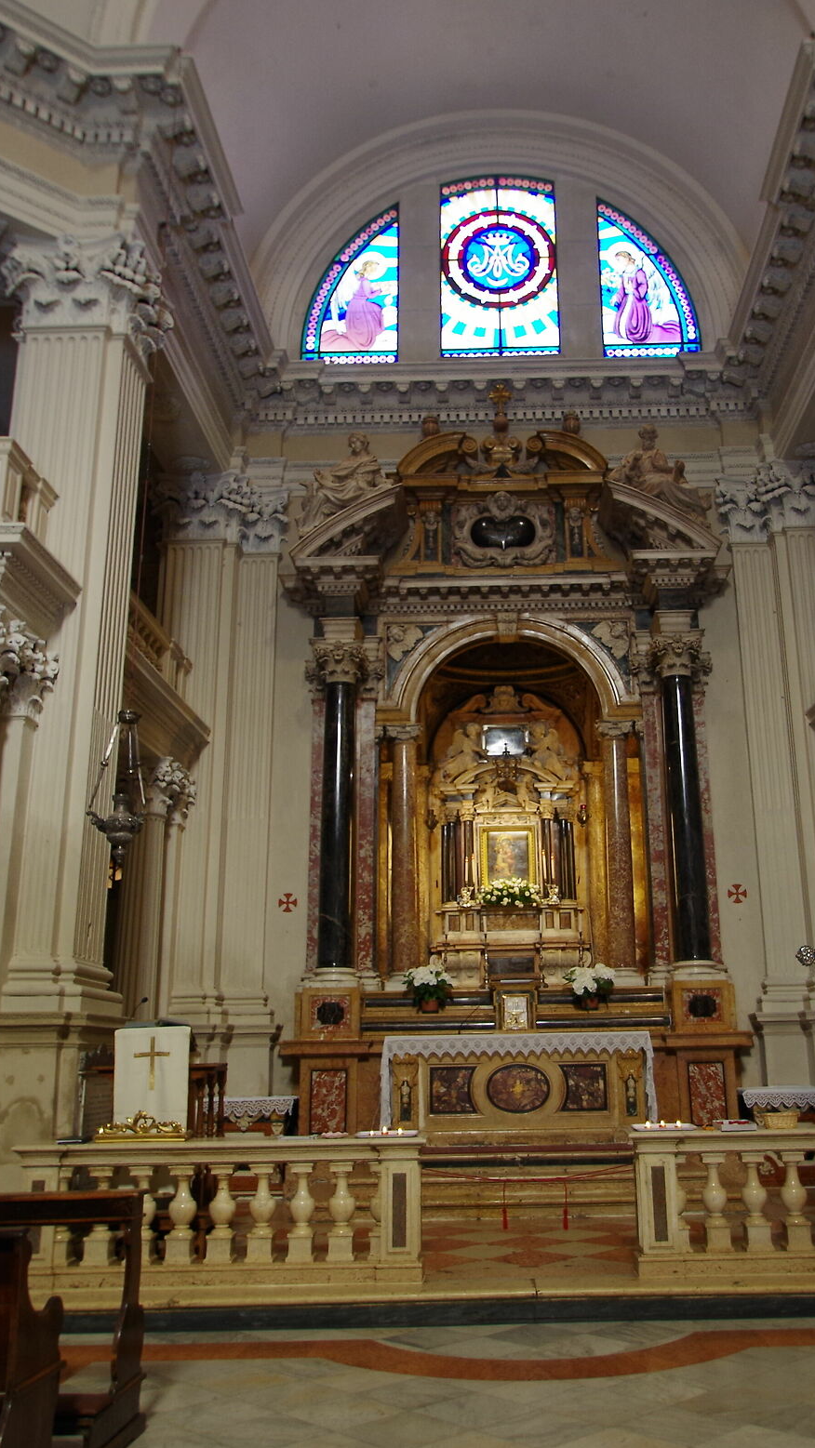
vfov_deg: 66.1
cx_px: 512
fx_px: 1114
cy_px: 724
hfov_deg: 39.9
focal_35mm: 29
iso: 400
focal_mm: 11.88
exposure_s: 1/30
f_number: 4
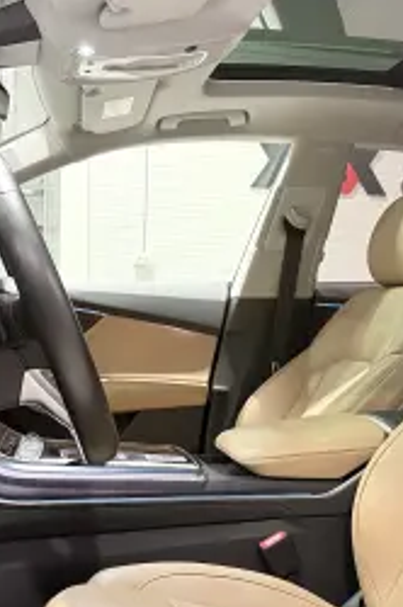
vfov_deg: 53.2
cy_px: 316
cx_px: 240
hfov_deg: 36.7
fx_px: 606
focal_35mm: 36
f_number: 1.78
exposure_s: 1/50
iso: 500
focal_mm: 6.76
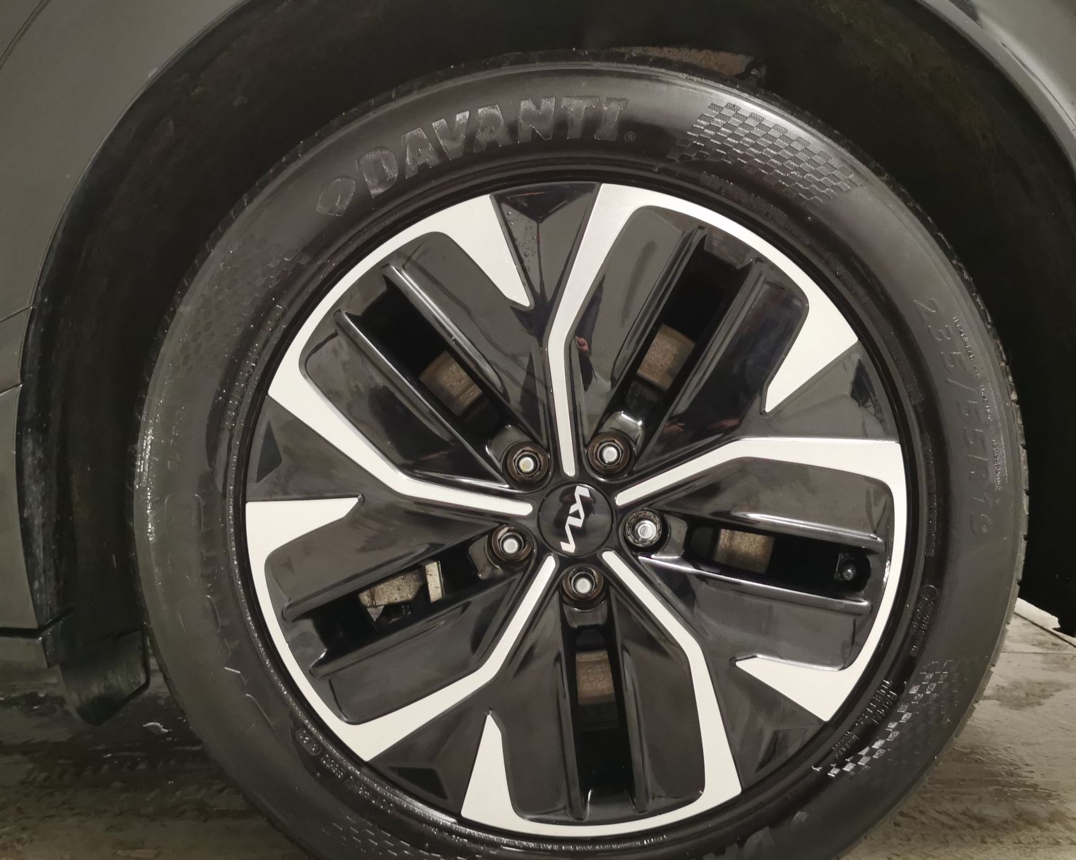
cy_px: 484
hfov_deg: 55.7
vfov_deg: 45.7
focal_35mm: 32
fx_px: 1019
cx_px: 554
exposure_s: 1/33.3
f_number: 1.6
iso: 320
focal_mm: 5.56
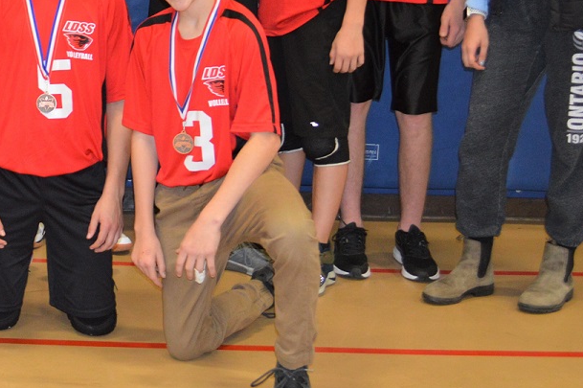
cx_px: 38
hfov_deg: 26.0
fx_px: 1214
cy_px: 46
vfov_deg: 17.9
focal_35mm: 75
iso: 1000
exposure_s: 1/60
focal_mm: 24
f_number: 4
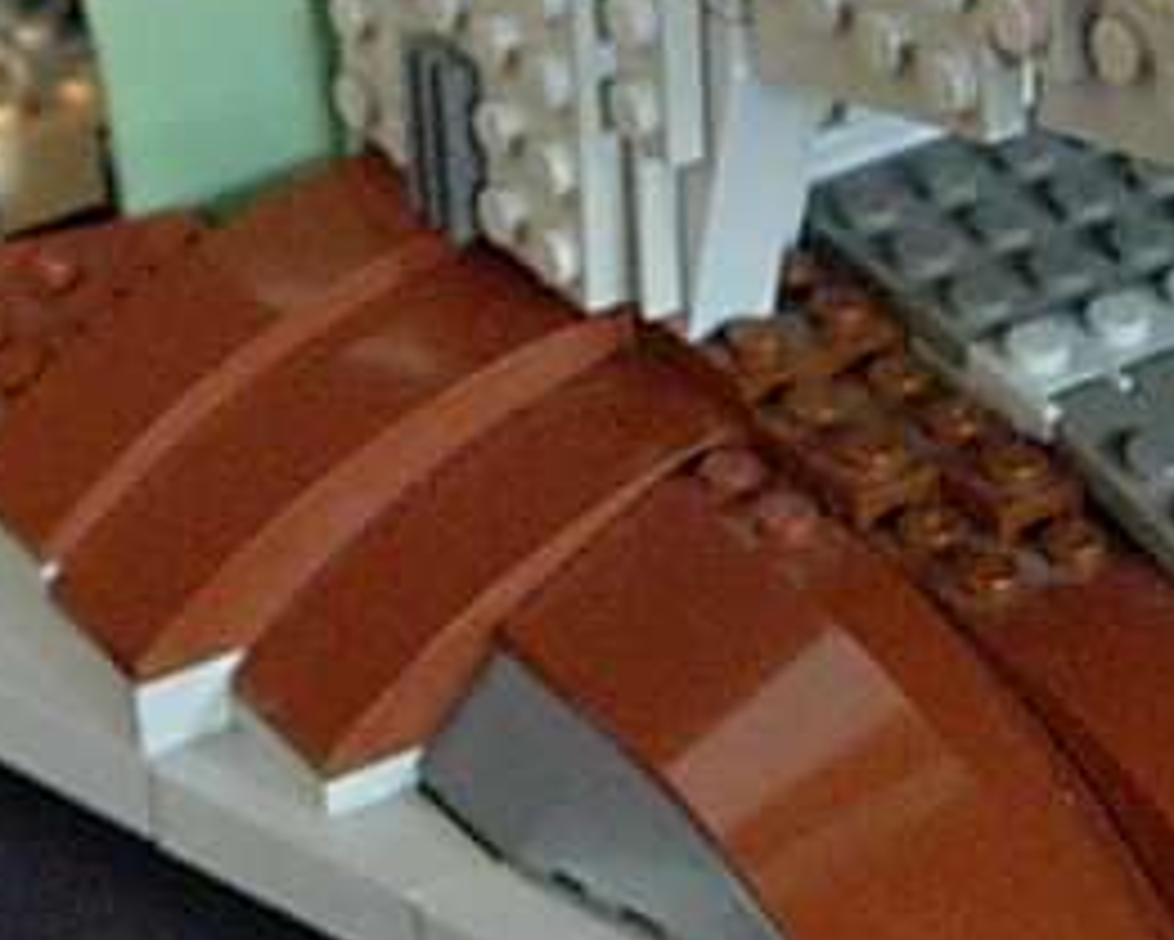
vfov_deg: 9.8
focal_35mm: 157
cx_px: 616
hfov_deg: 12.3
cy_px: 85
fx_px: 5457
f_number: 2.9
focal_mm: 8.5
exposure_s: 1/20.7
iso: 400
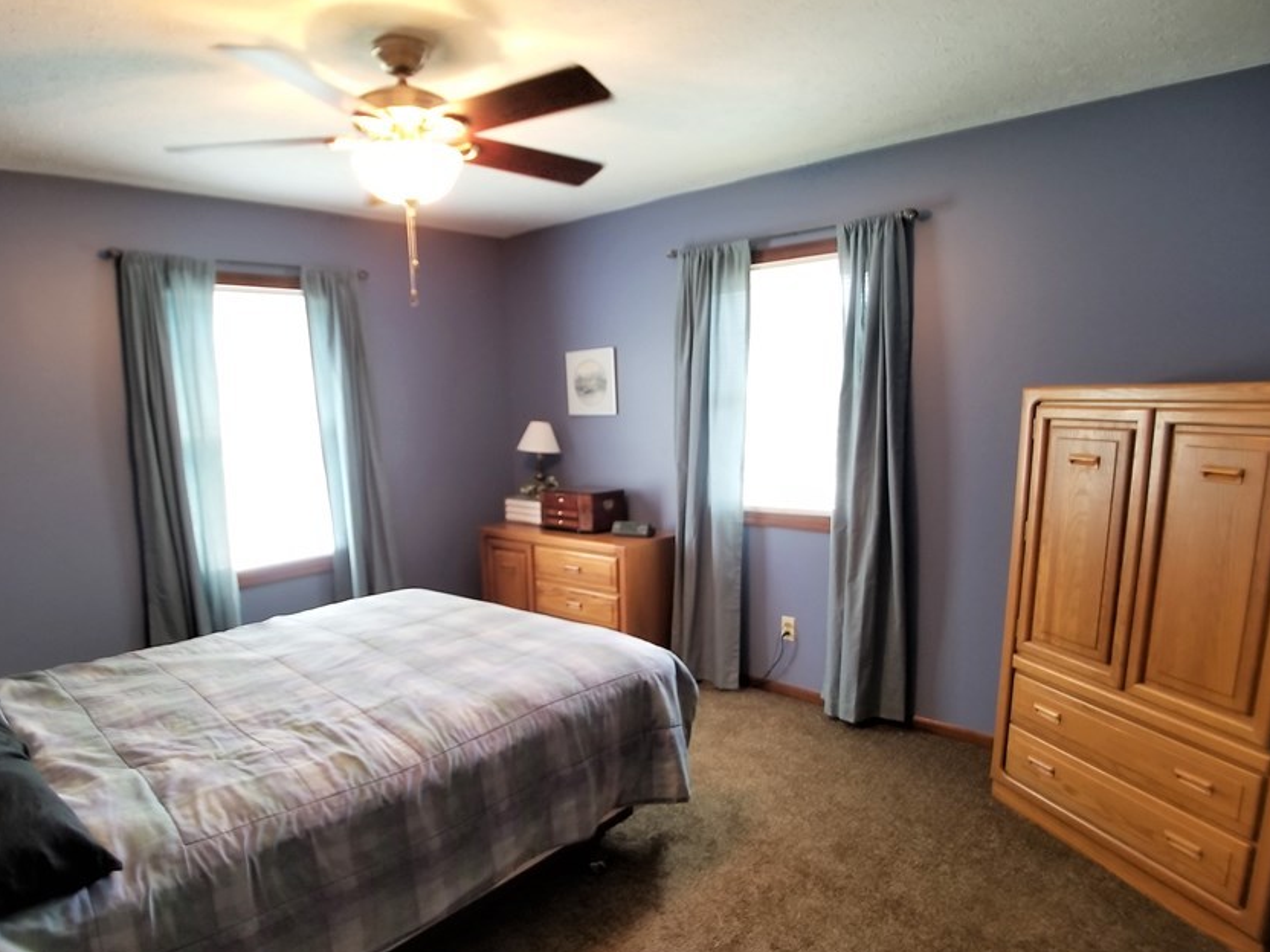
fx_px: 1174
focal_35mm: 32
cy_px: 558
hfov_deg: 56.8
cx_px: 627
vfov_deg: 44.0
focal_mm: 4.25
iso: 200
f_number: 1.7
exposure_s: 1/30
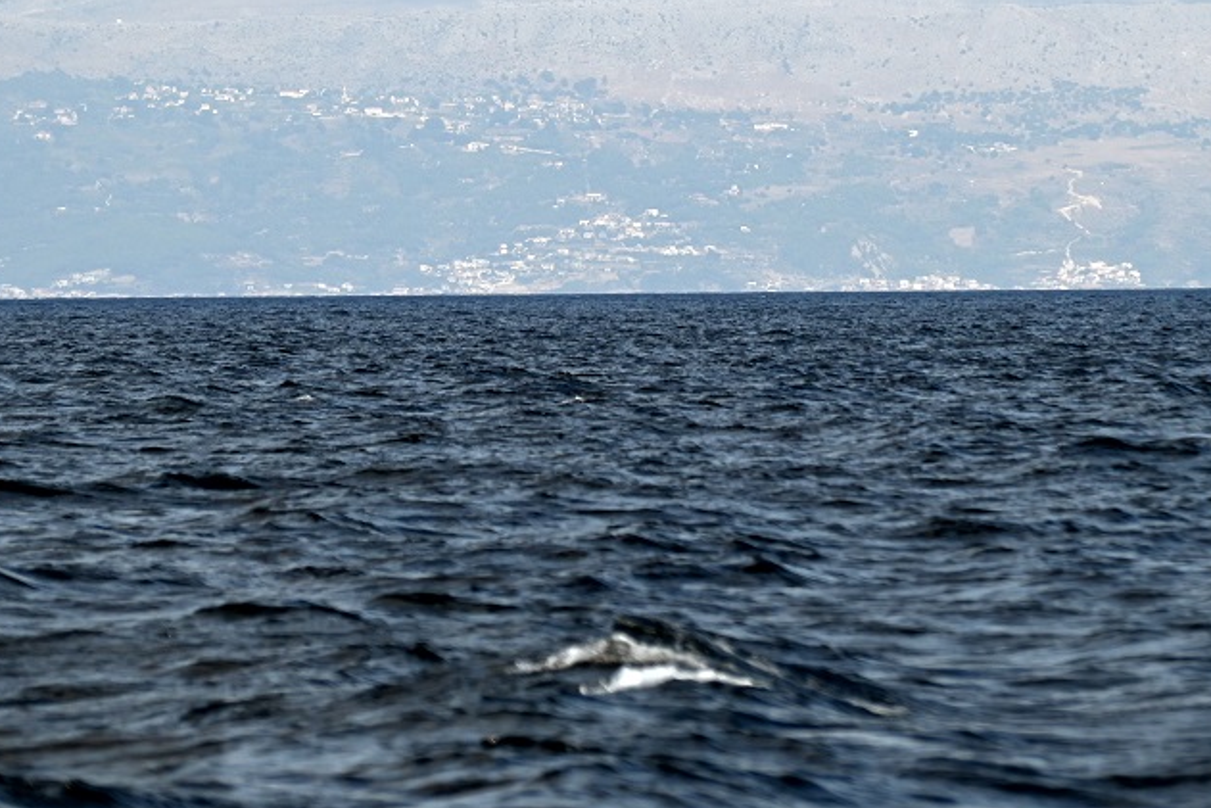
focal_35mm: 404
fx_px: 13592
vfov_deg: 3.4
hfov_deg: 5.1
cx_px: 768
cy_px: -91
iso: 100
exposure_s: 1/1250
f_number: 6.3
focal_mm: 170
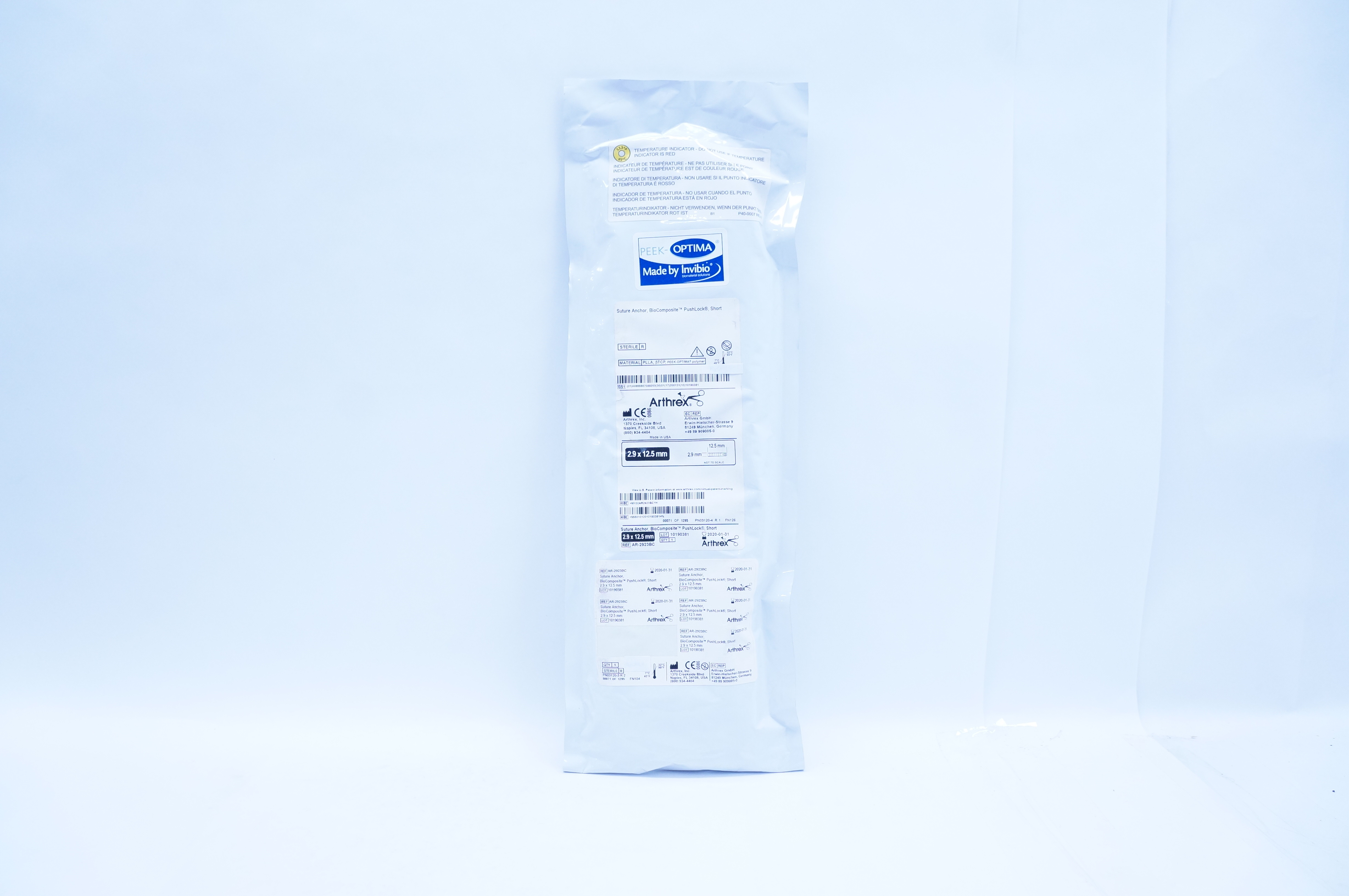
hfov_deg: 67.4
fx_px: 1011
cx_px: 674
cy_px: 448
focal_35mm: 27
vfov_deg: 47.8
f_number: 5.6
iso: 800
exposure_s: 1/125
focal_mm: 18
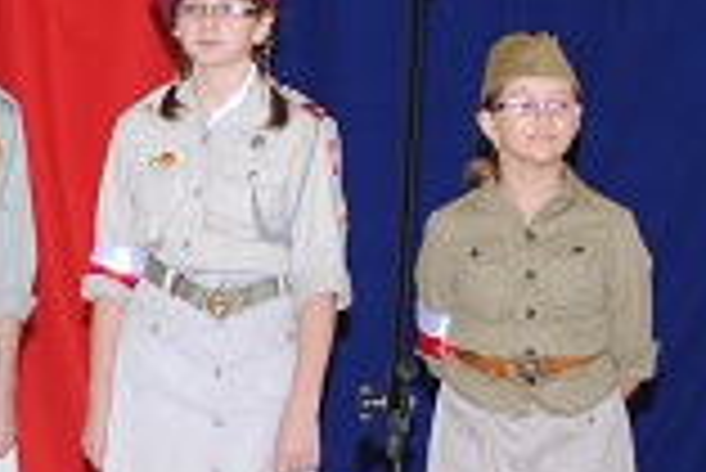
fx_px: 3612
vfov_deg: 7.5
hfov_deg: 11.1
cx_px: -9
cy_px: 407
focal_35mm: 184
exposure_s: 1/80
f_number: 5.6
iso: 400
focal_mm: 24
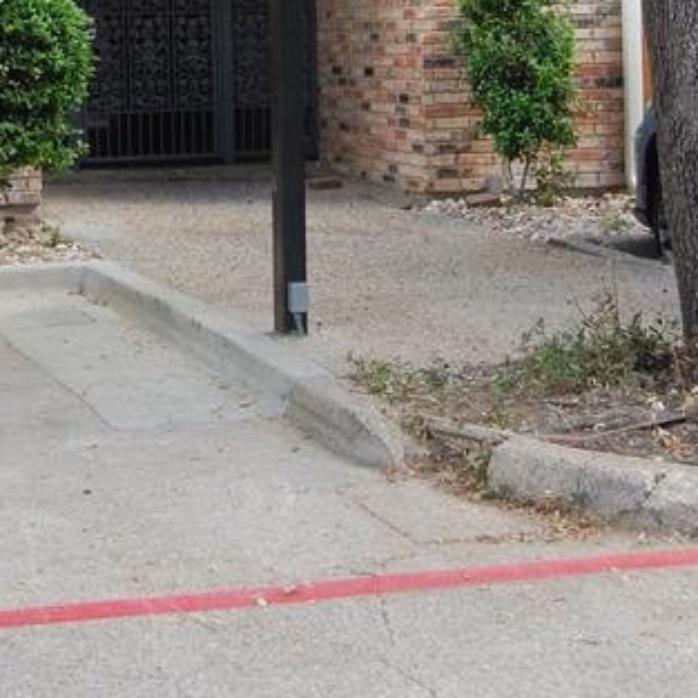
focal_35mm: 100
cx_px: 169
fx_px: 2281
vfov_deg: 17.0
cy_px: -12
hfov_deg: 17.3
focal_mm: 32
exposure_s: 1/125
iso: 220
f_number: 5.6
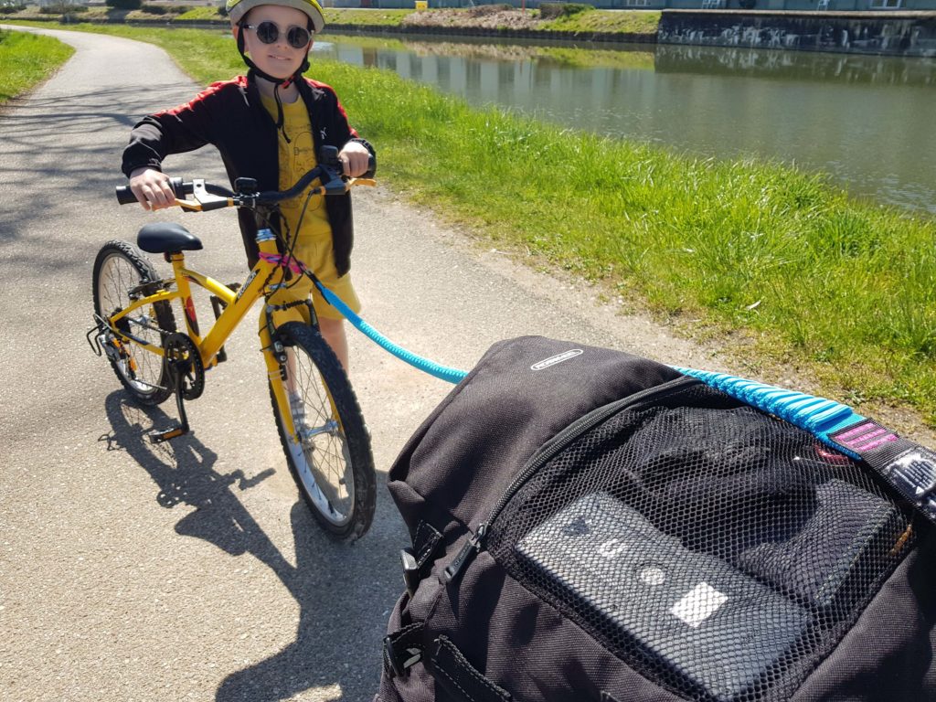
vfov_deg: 53.1
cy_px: 351
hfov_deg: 67.3
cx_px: 468
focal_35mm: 26
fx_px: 703
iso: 40
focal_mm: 4.2
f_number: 1.7
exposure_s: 1/1028
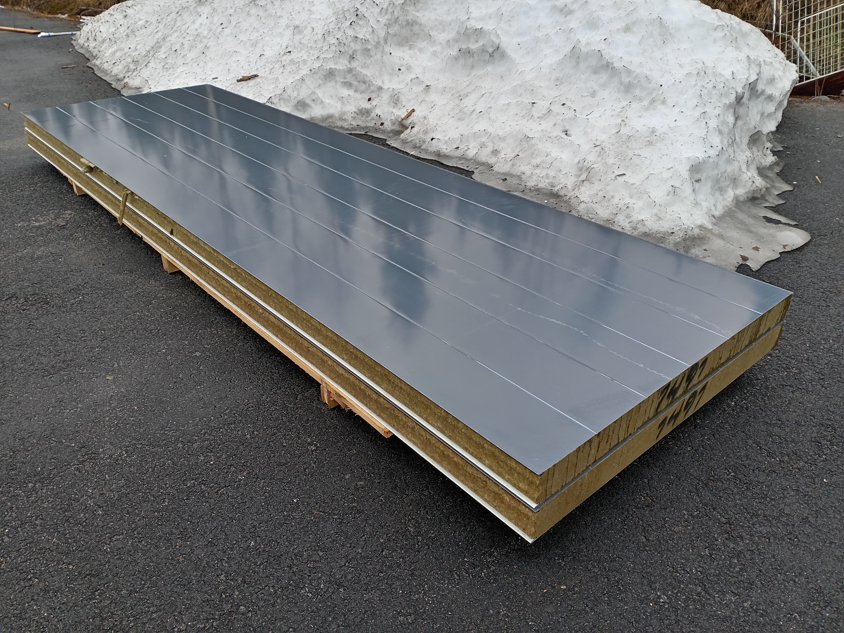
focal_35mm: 27
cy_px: 316
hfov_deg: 65.3
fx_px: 658
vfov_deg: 51.4
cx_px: 422
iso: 128
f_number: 1.8
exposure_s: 1/100
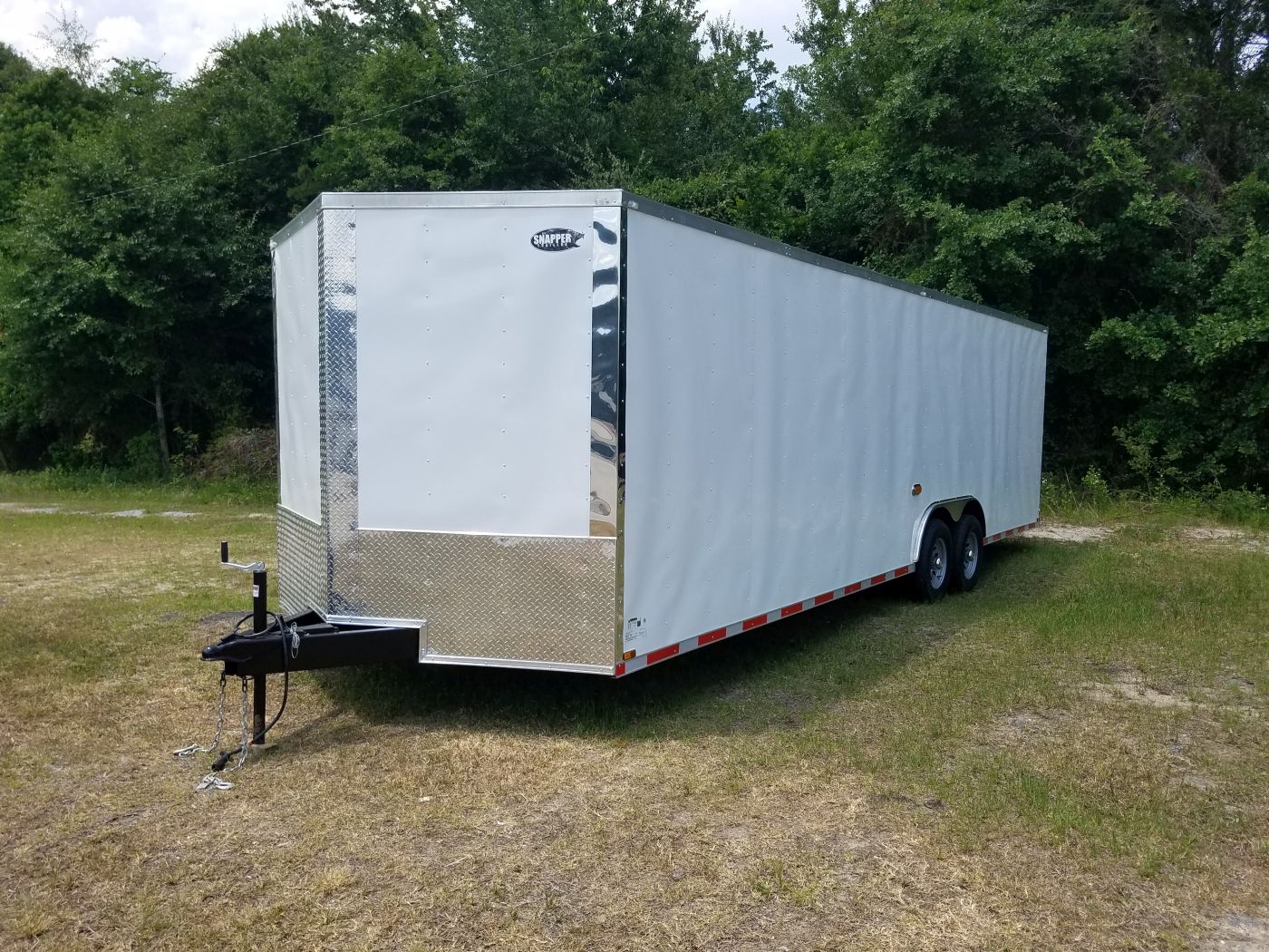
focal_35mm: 26
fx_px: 953
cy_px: 476
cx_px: 634
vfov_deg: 53.1
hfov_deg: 67.3
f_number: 1.7
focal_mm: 4.2
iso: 50
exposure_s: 1/2192
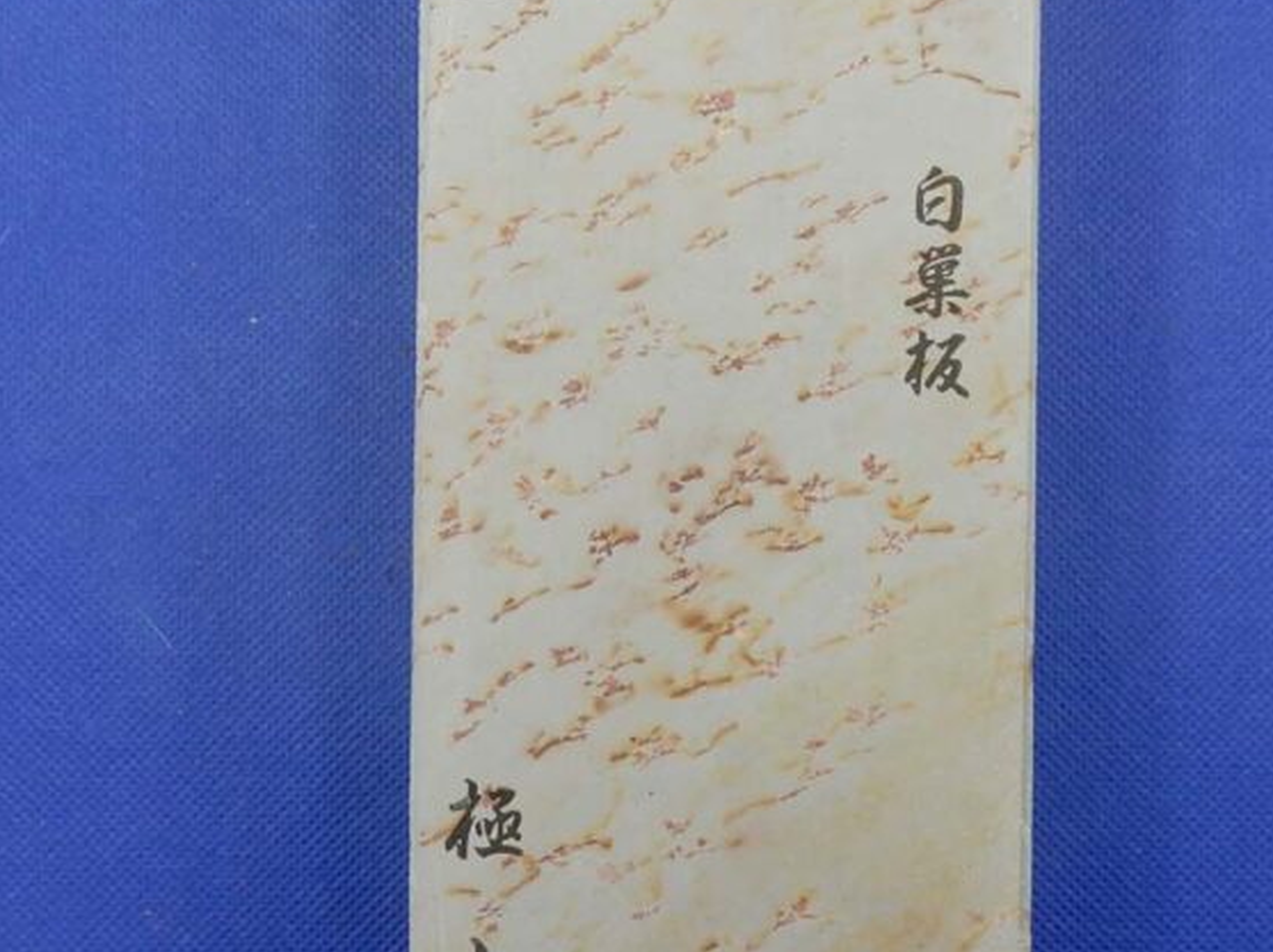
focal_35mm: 46
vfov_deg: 31.2
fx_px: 1691
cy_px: 299
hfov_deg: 41.2
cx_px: 724
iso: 125
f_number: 3.7
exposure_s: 1/80
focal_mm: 4.5
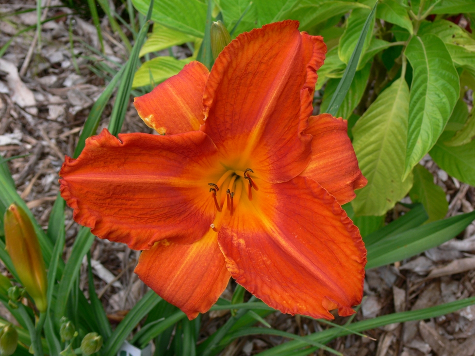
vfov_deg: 31.5
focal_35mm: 46
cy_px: 178
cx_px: 238
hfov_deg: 41.2
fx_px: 631
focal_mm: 9.7
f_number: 4.5
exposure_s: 1/100
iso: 80
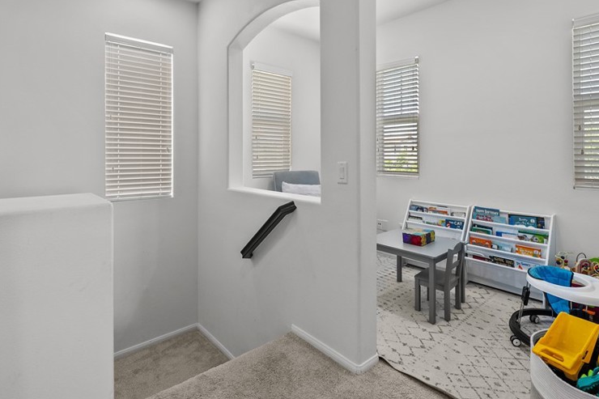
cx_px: 318
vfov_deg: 66.2
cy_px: 145
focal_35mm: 18
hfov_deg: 89.9
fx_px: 299
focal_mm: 13
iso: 320
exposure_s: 1/6
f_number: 9
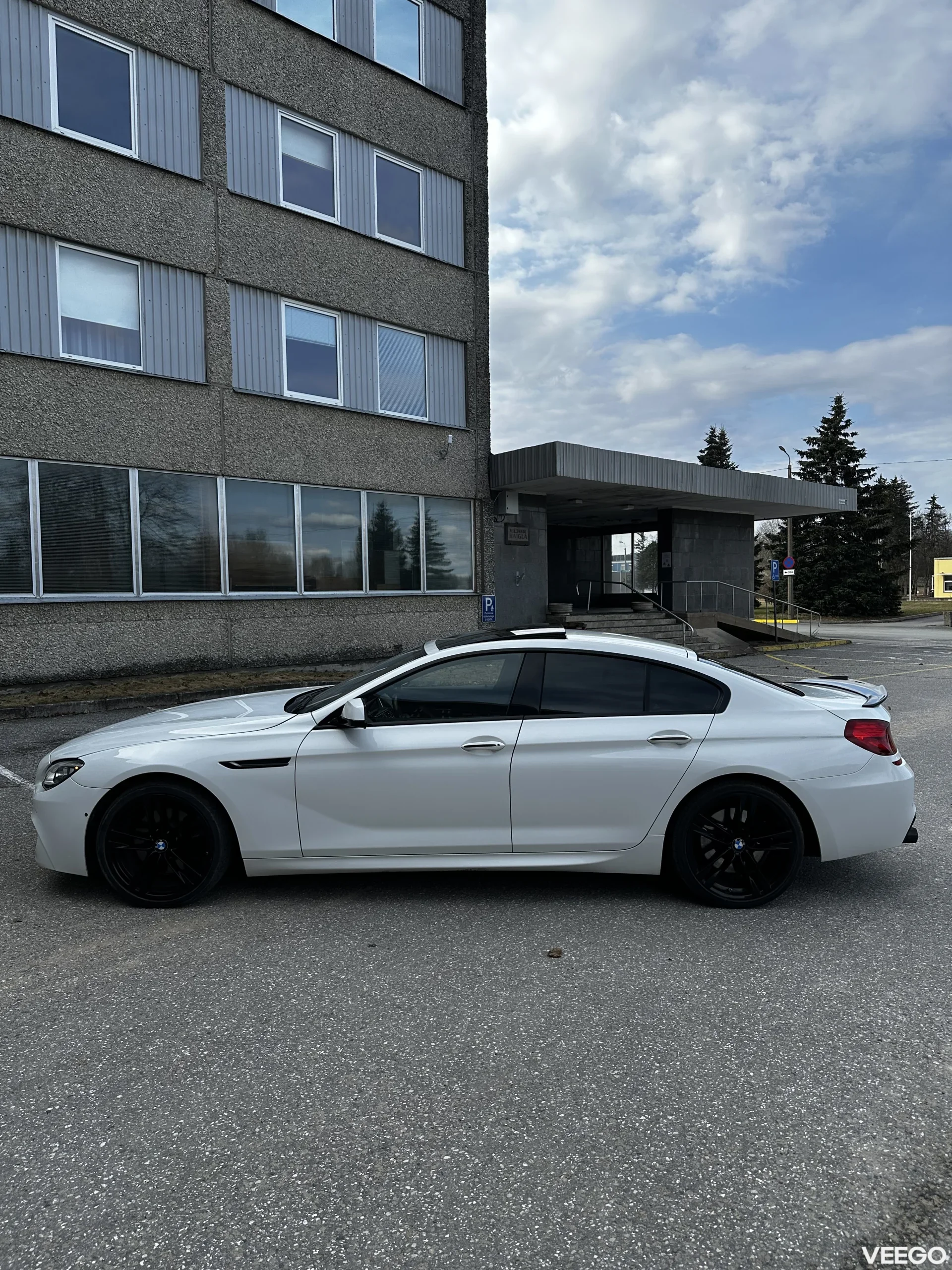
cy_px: 635
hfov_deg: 56.8
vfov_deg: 71.6
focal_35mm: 24
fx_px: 880
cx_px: 476
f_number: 1.78
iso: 80
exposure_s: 1/2410
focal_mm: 6.86
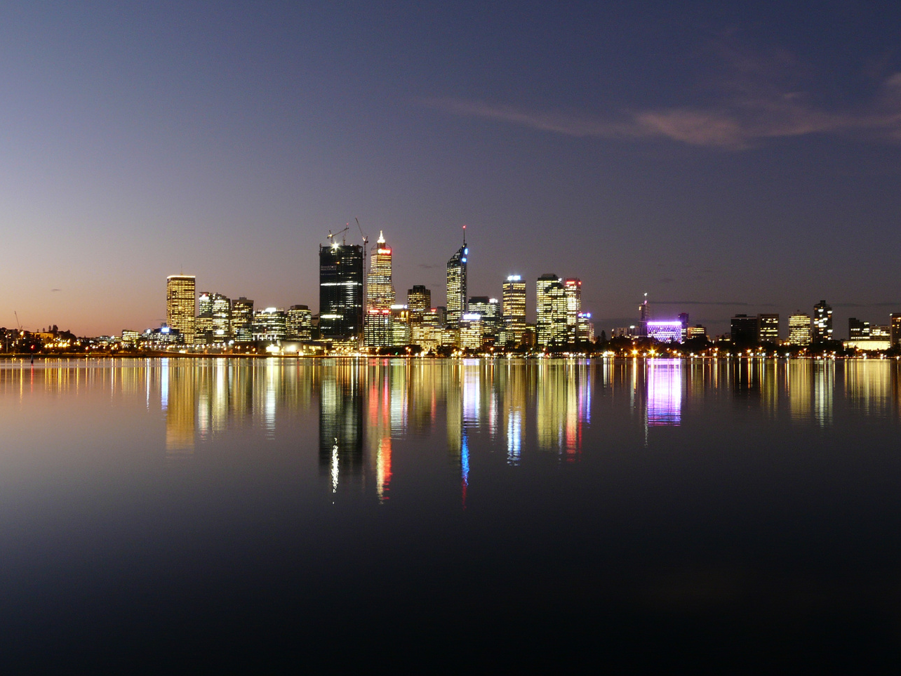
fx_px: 963
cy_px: 330
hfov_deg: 50.1
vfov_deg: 38.7
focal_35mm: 37
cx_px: 415
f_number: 5.6
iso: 100
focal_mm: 5.4
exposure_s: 6
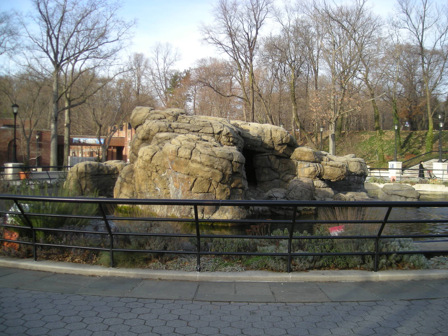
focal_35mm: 35
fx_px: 453
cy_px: 168
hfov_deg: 52.6
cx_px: 224
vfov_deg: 40.7
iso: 50
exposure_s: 1/285
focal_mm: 5.7
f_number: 2.8
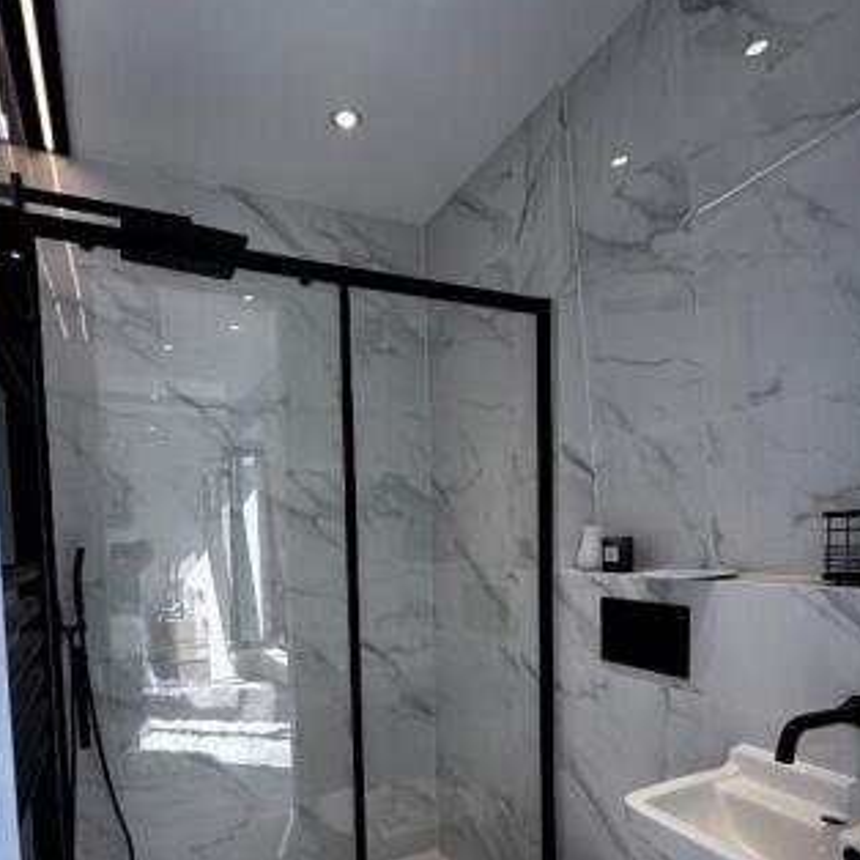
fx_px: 646
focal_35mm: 23
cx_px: 423
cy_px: 585
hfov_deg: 67.3
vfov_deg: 65.2
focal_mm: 2.22
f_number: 2.2
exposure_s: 1/133
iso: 40
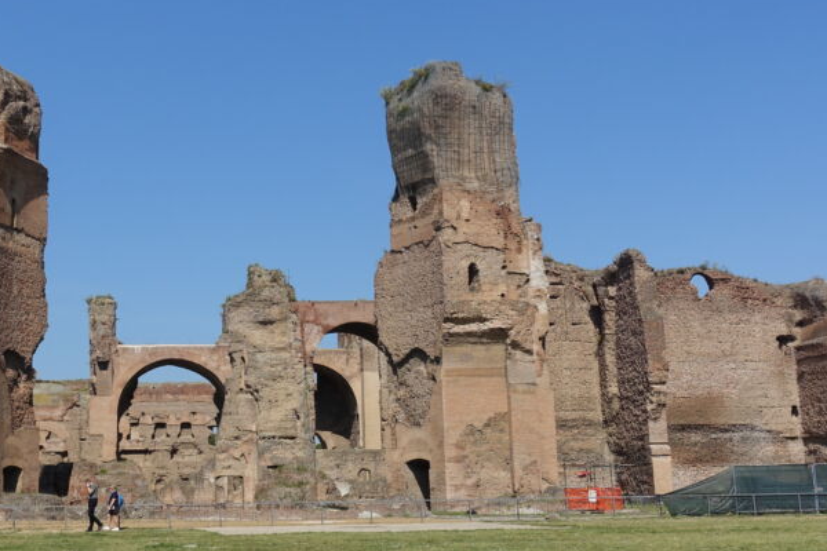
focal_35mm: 51
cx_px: 236
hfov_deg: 38.2
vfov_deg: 26.5
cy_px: 306
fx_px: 1171
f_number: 5.6
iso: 125
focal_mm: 12.64
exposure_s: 1/640
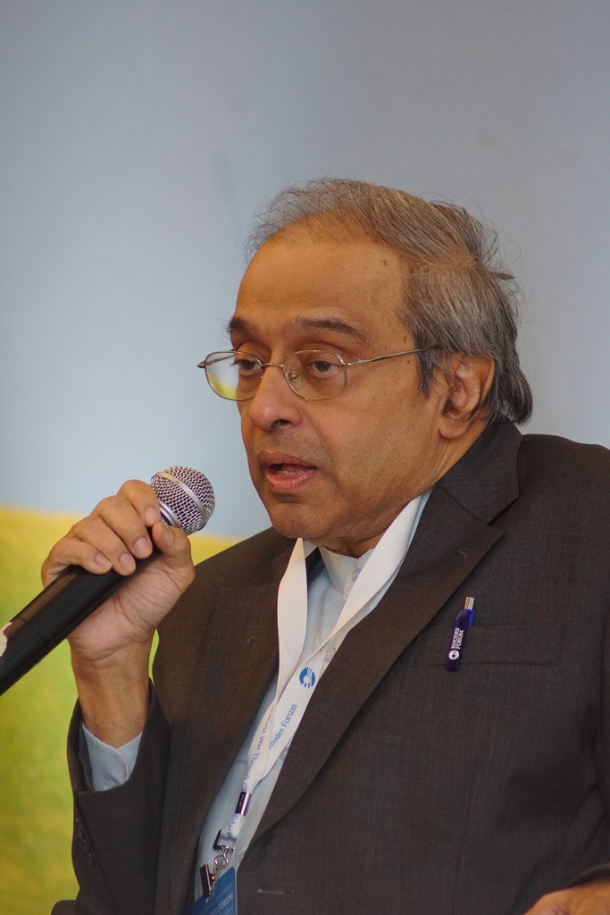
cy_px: 458
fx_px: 11433
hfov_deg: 3.1
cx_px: 305
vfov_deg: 4.6
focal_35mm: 450
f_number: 5.6
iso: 800
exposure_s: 1/60
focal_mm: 300
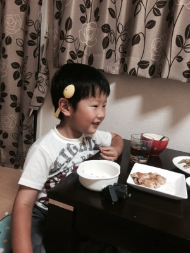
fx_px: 220
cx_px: 95
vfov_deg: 60.0
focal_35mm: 30
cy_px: 126
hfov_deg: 46.8
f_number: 2.2
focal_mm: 4.12
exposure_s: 1/30
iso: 250
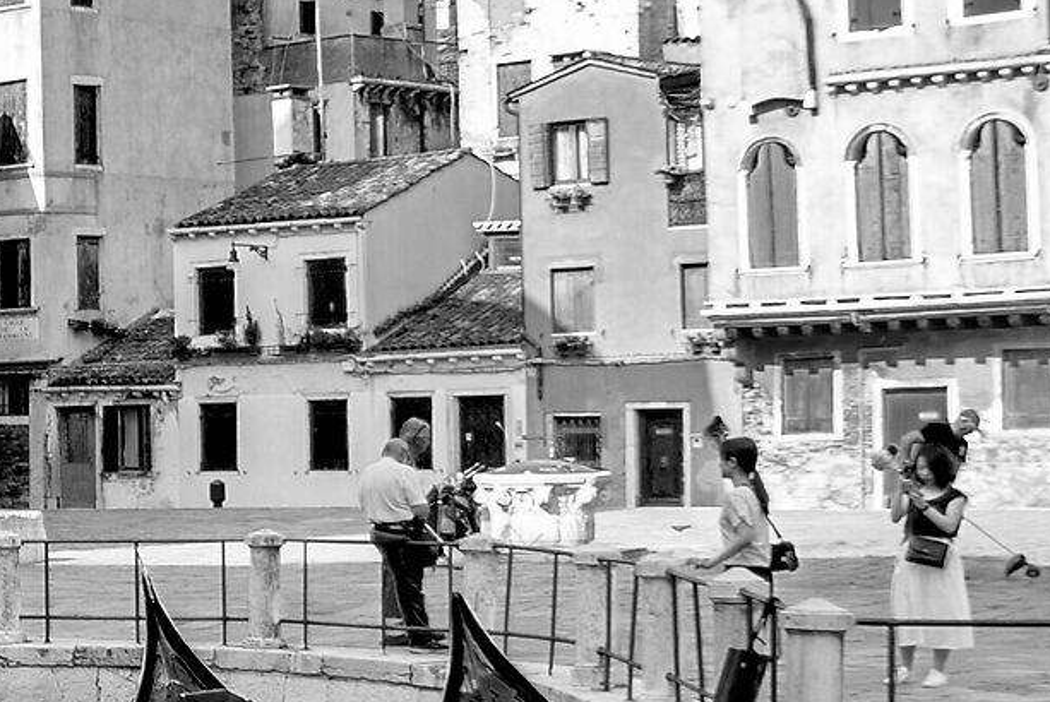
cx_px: -860
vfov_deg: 14.6
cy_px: 479
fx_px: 2744
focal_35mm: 94
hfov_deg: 17.4
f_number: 5.6
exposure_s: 1/125
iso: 100
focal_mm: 16
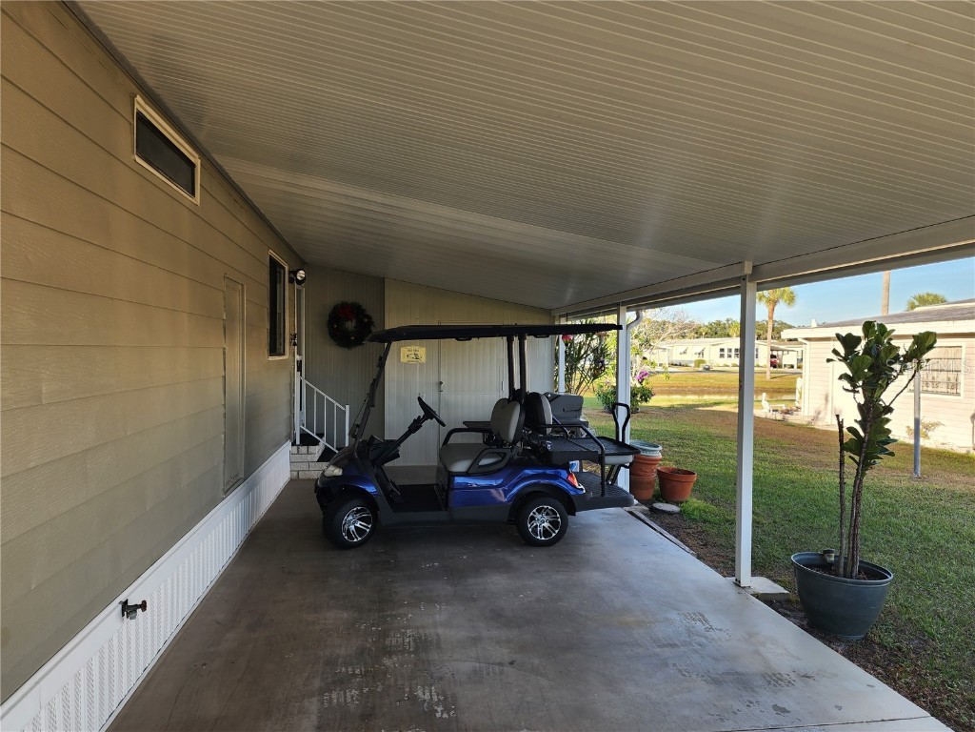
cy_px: 366
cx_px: 488
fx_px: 648
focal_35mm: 23
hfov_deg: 73.9
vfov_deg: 58.9
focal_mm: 6.4
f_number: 1.8
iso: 20
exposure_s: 1/180
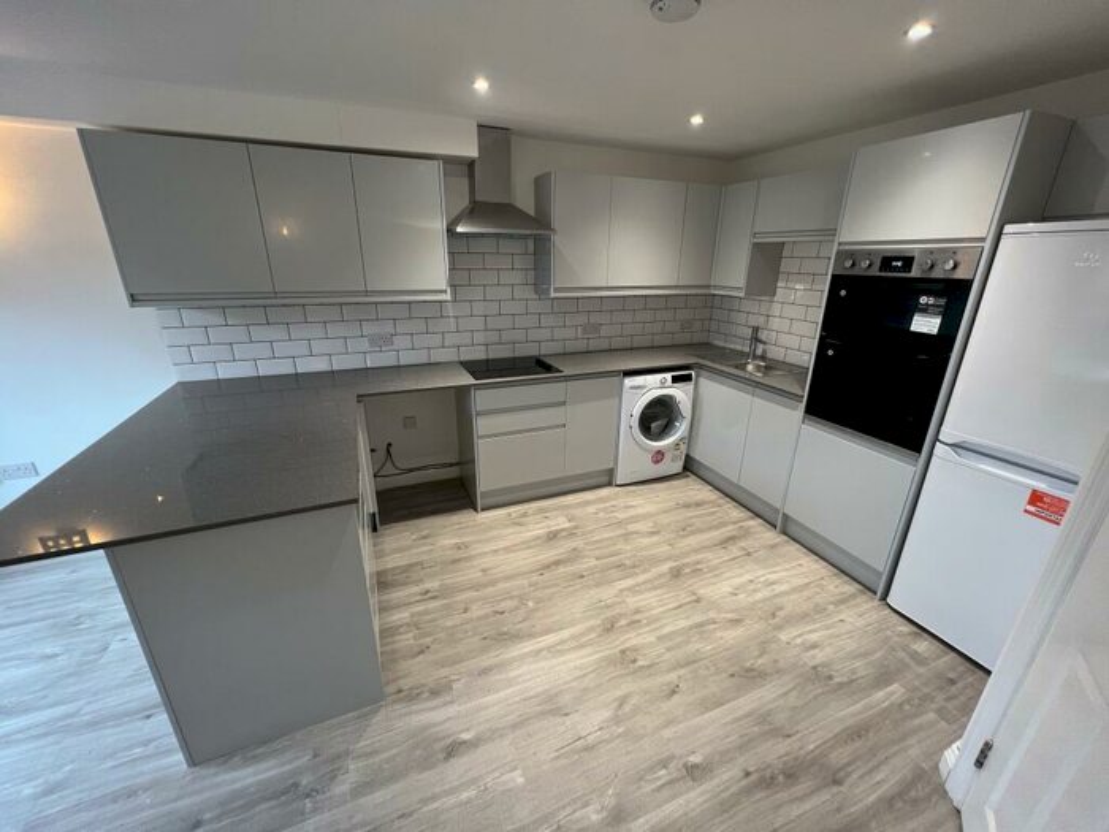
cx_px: 554
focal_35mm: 13
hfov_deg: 106.2
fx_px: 416
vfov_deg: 89.9
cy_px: 416
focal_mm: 1.57
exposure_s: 1/50
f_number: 1.8
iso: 160
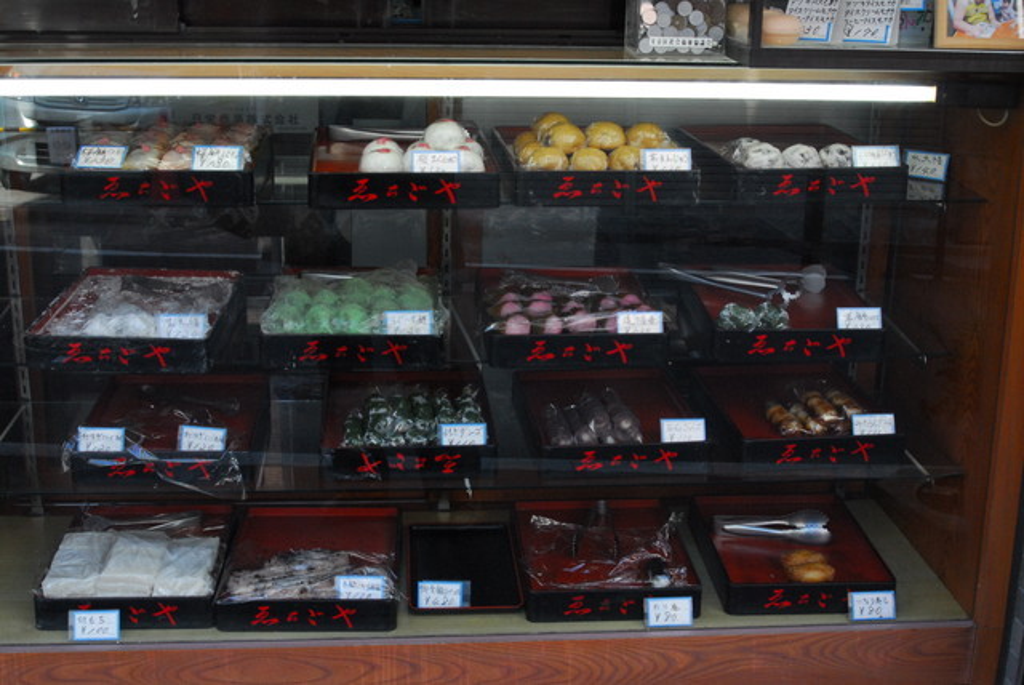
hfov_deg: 38.8
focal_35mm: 51
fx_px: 1452
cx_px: 512
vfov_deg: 26.5
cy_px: 342
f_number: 6.3
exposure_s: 1/160
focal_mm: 34
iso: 800
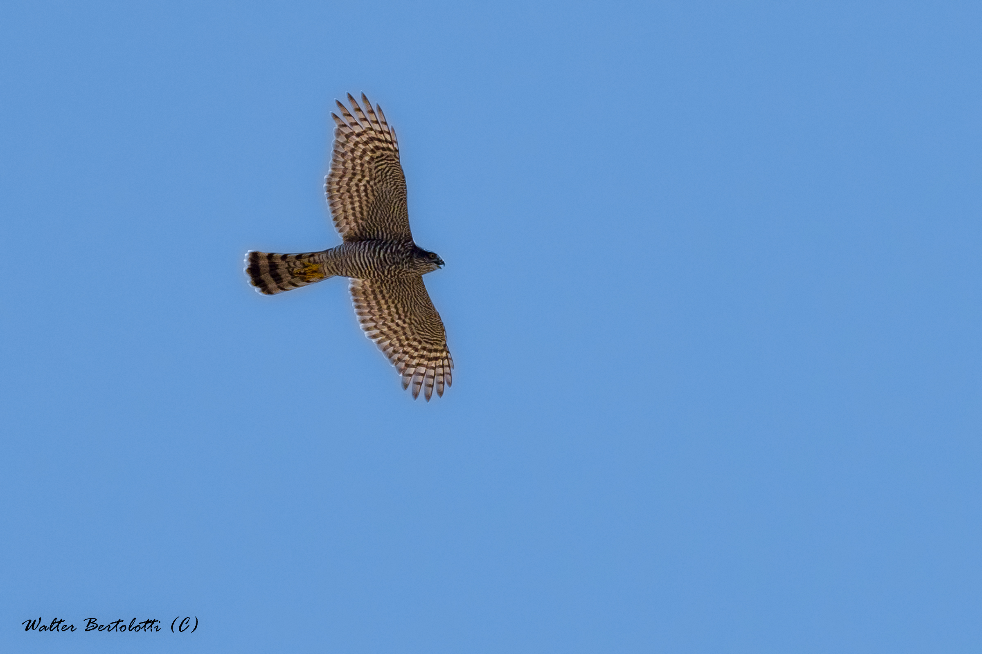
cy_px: 327
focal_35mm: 600
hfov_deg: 3.4
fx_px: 16365
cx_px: 491
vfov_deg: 2.3
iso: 250
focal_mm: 400
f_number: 6.3
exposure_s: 1/3200
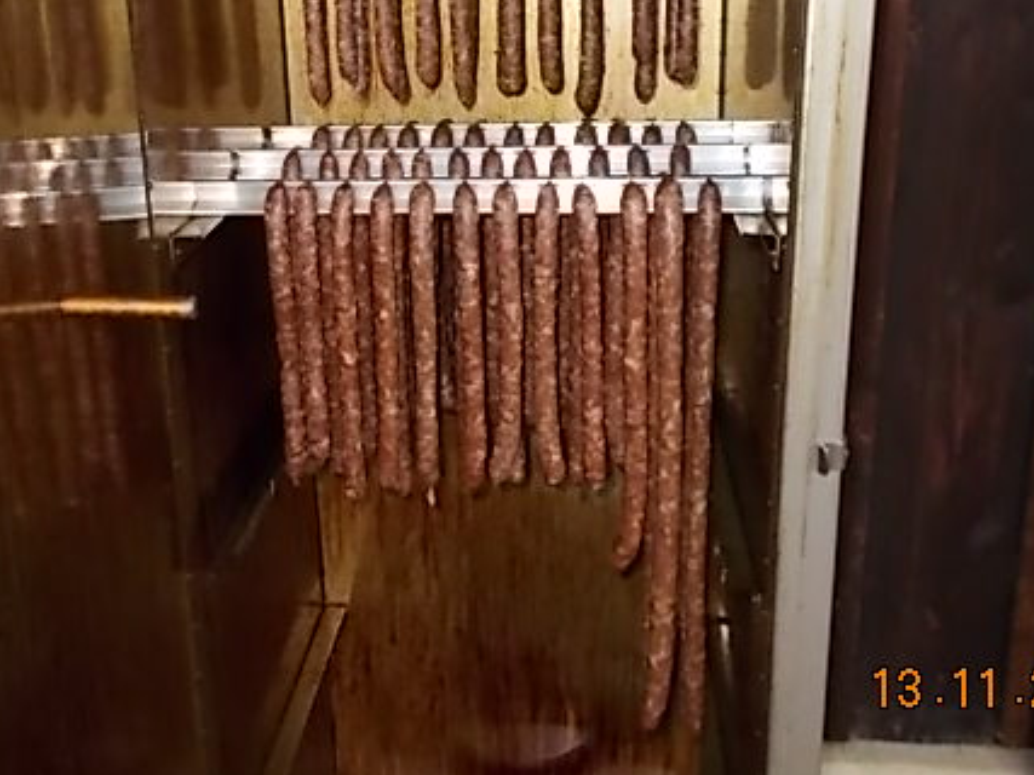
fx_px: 1165
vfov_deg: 36.3
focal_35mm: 39
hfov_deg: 47.7
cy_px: 245
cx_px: 438
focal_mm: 4.6
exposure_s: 1/25
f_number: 3.2
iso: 200
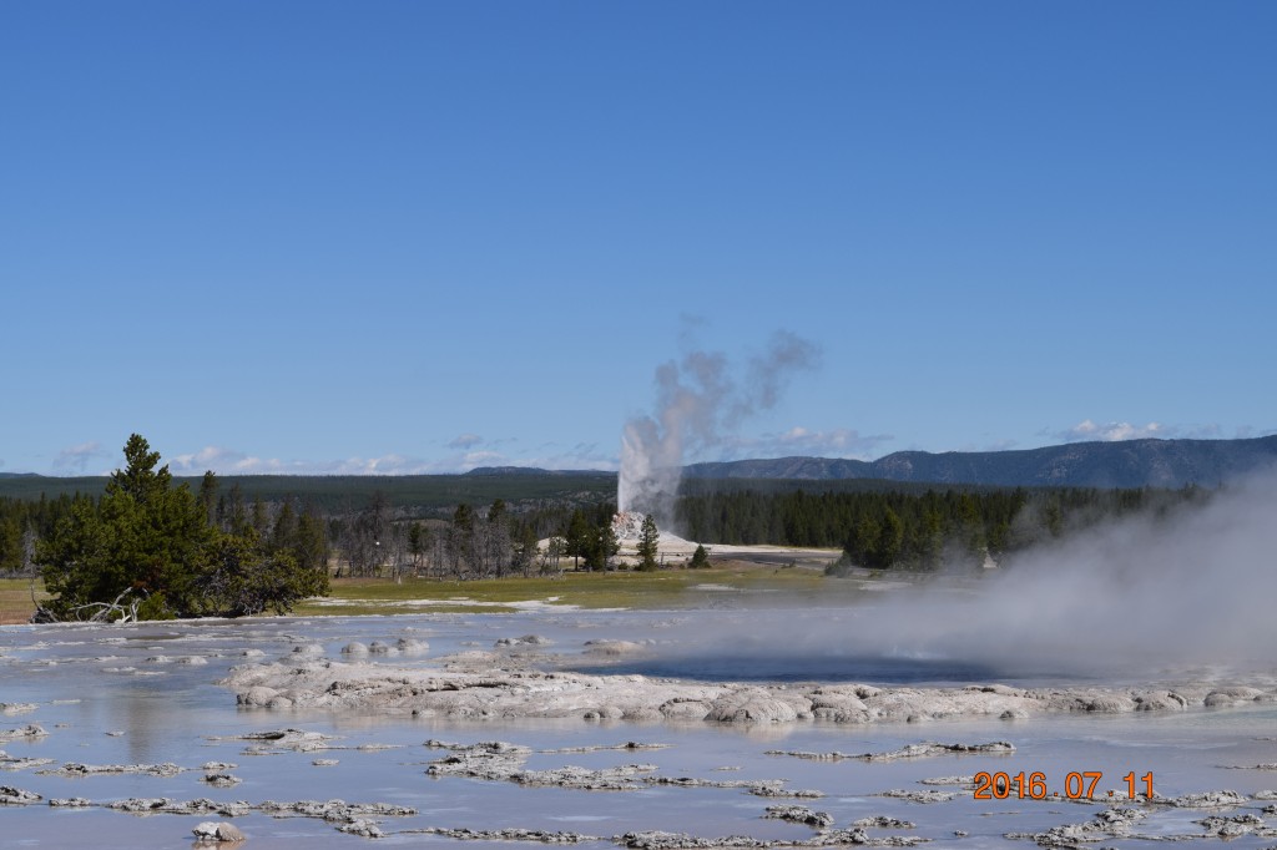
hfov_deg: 24.6
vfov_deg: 16.5
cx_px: 638
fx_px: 2925
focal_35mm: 82
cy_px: 425
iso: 200
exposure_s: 1/500
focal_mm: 55
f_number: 11
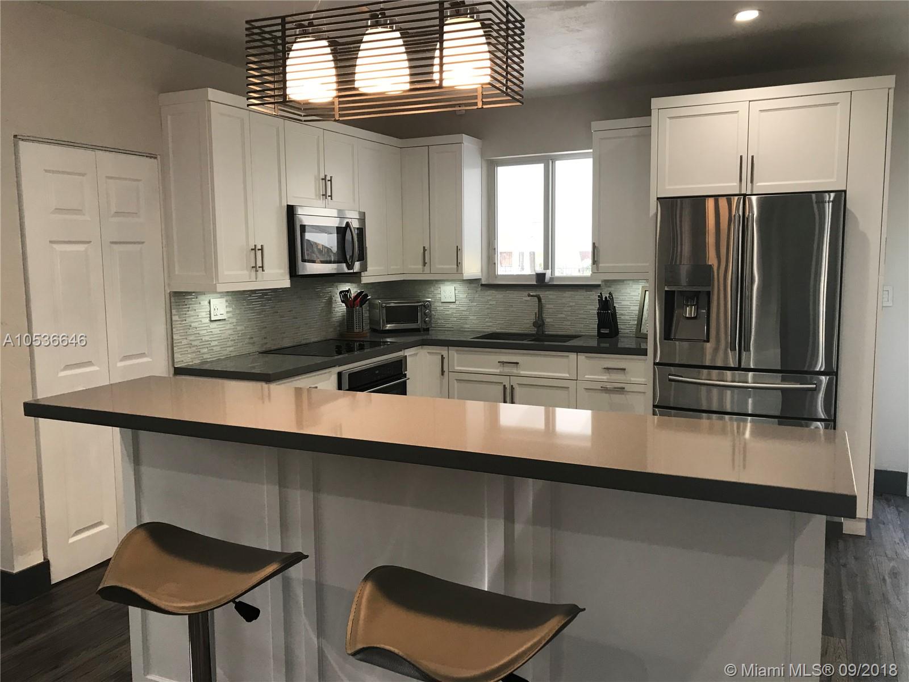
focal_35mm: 28
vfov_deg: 49.7
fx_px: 735
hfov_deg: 63.4
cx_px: 454
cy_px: 341
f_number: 1.8
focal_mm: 3.99
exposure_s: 1/30
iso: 25
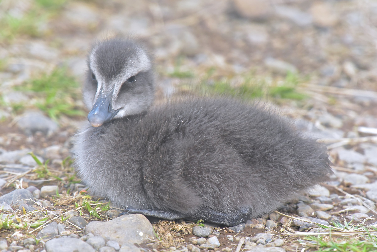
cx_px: 188
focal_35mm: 600
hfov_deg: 3.4
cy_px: 126
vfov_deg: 2.3
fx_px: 6285
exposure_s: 1/640
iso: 7200
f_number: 16
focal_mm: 600
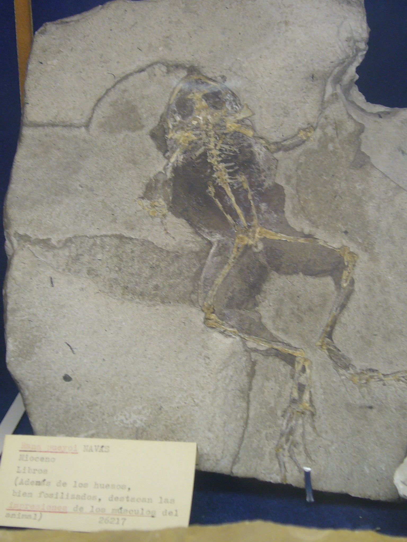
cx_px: 204
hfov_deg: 25.2
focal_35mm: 58
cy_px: 271
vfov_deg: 33.2
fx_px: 909
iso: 100
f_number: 3.3
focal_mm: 6.9
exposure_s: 1/25
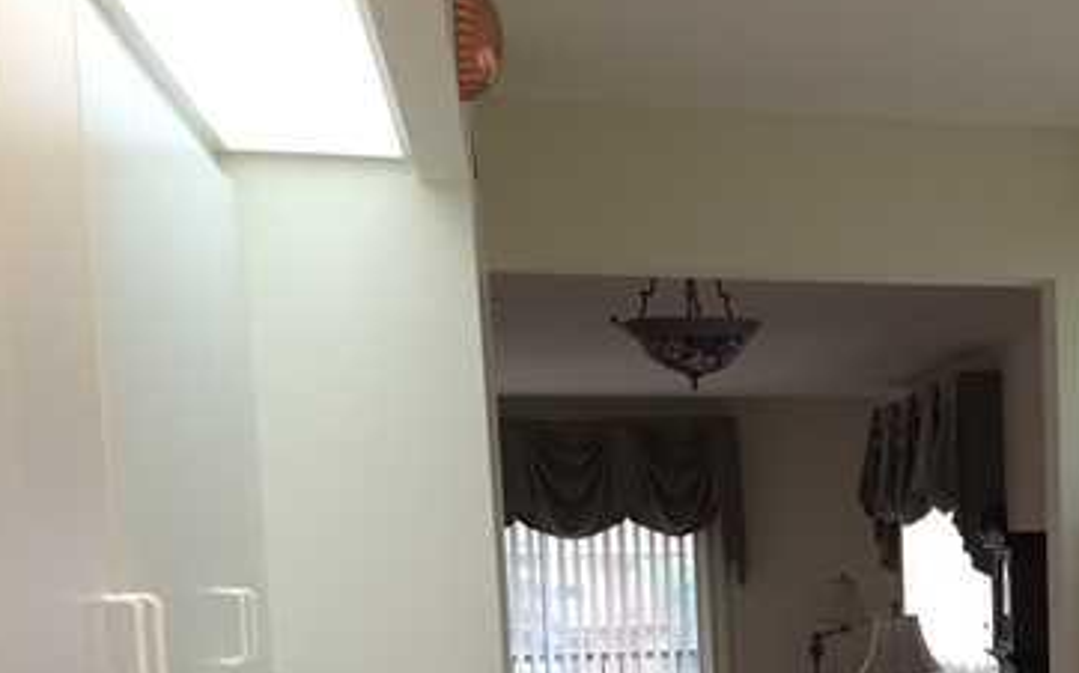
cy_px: 858
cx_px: 1127
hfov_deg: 28.0
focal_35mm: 68
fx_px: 1999
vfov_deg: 18.0
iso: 40
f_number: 2.2
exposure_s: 1/60
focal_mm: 4.15
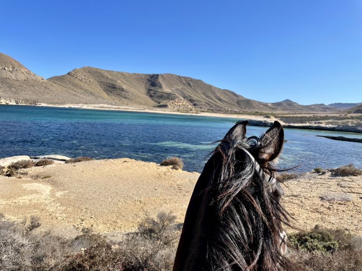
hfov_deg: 67.3
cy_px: 136
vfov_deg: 53.1
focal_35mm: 26
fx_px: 272
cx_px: 181
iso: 32
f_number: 1.6
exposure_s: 1/3125
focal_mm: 4.2
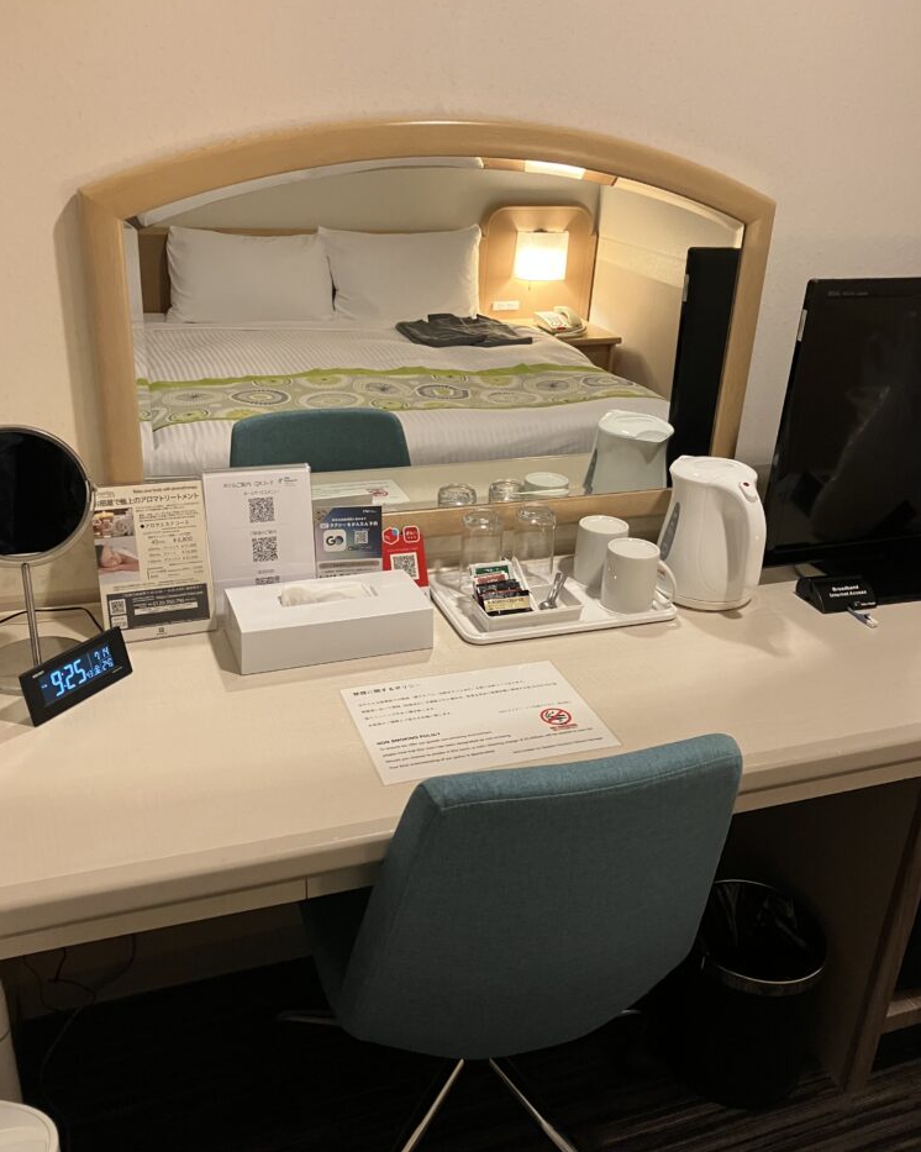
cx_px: 449
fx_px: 1023
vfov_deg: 58.8
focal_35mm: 30
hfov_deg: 48.5
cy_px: 580
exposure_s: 1/33
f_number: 1.8
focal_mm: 3.99
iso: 320
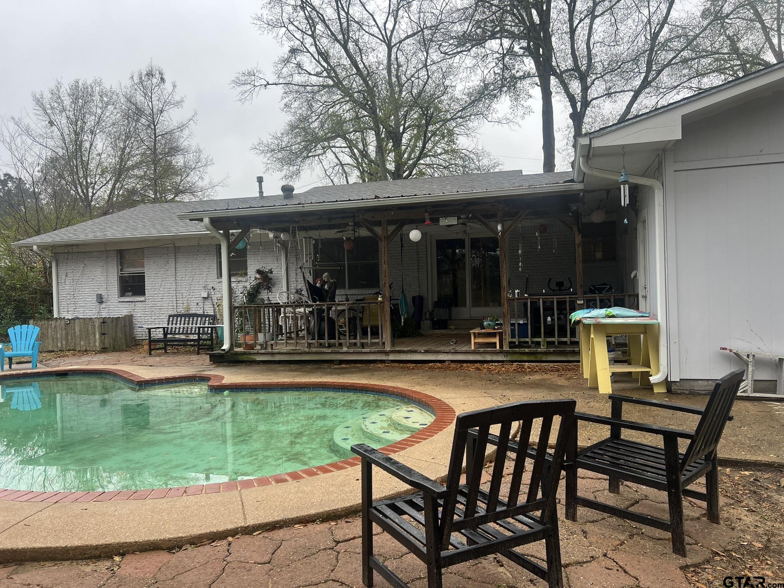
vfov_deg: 53.1
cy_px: 294
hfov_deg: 67.3
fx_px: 589
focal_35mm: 26
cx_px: 392
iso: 40
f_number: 1.5
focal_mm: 5.7
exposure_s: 1/143
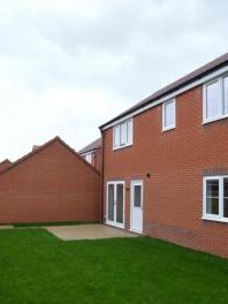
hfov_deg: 53.0
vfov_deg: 66.7
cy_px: 181
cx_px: 101
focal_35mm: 26
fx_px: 228
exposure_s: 1/125
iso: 360
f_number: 5.6
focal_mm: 10
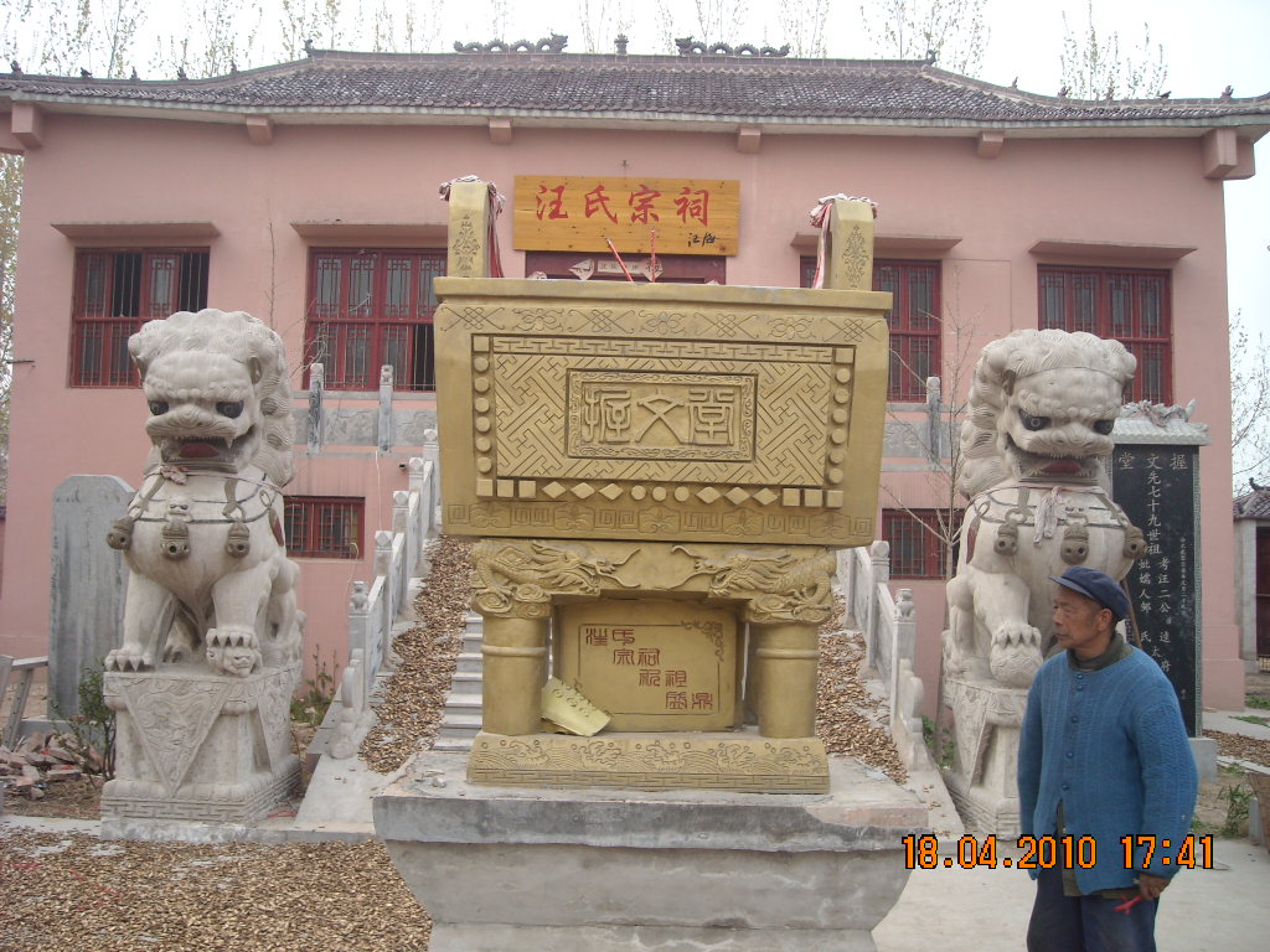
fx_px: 1284
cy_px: 476
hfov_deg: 52.6
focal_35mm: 35
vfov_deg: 40.7
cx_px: 635
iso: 64
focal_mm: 5.7
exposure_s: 1/148
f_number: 2.8
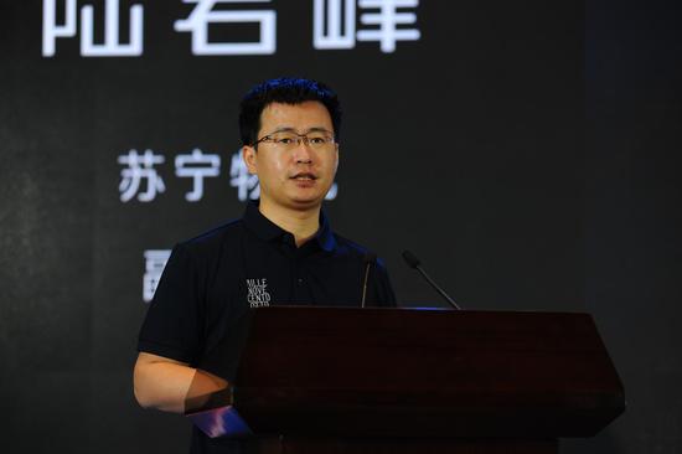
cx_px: 341
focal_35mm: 120
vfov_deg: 11.4
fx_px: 2272
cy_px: 227
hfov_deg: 17.1
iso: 400
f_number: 3.5
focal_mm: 120
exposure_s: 1/250
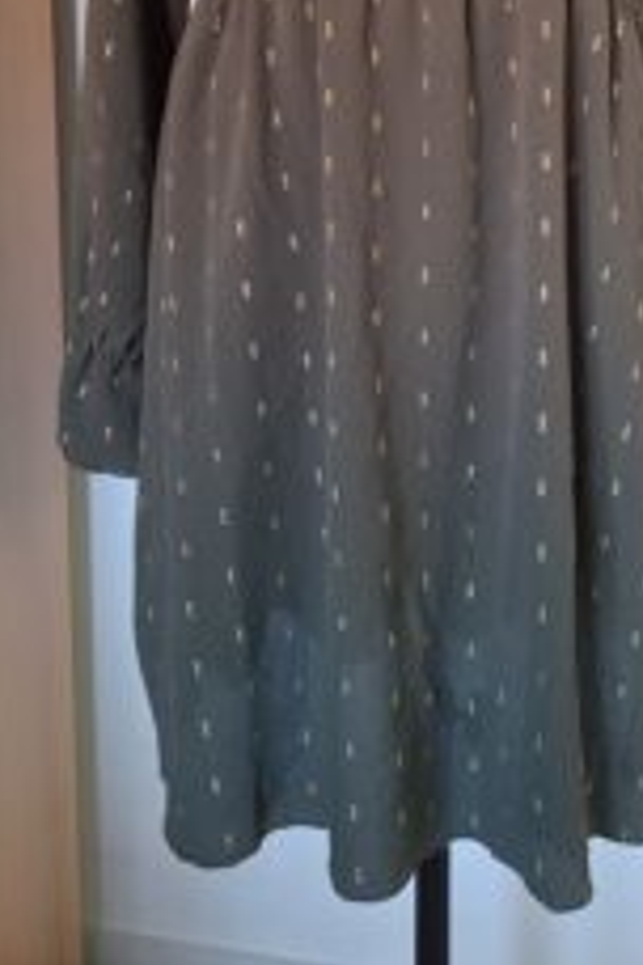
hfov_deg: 31.7
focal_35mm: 42
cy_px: 123
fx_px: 1125
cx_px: 415
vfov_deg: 43.0
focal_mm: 5.54
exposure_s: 1/50
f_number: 1.8
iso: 250
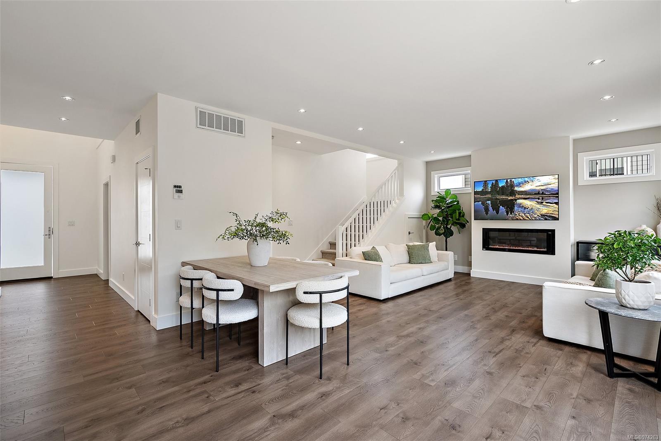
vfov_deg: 73.8
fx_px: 294
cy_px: 220
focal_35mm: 16
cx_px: 330
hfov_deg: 96.7
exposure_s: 1/10
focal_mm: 16
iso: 320
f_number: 7.1
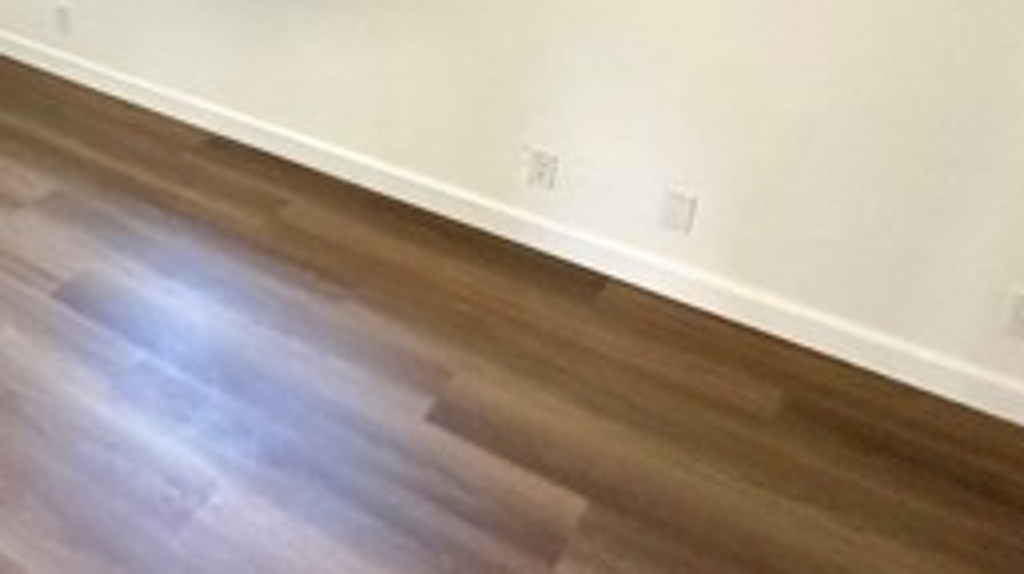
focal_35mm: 38
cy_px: -84
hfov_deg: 49.4
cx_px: 191
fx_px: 1031
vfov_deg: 27.9
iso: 125
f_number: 2.2
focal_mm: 2.22
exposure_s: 1/120
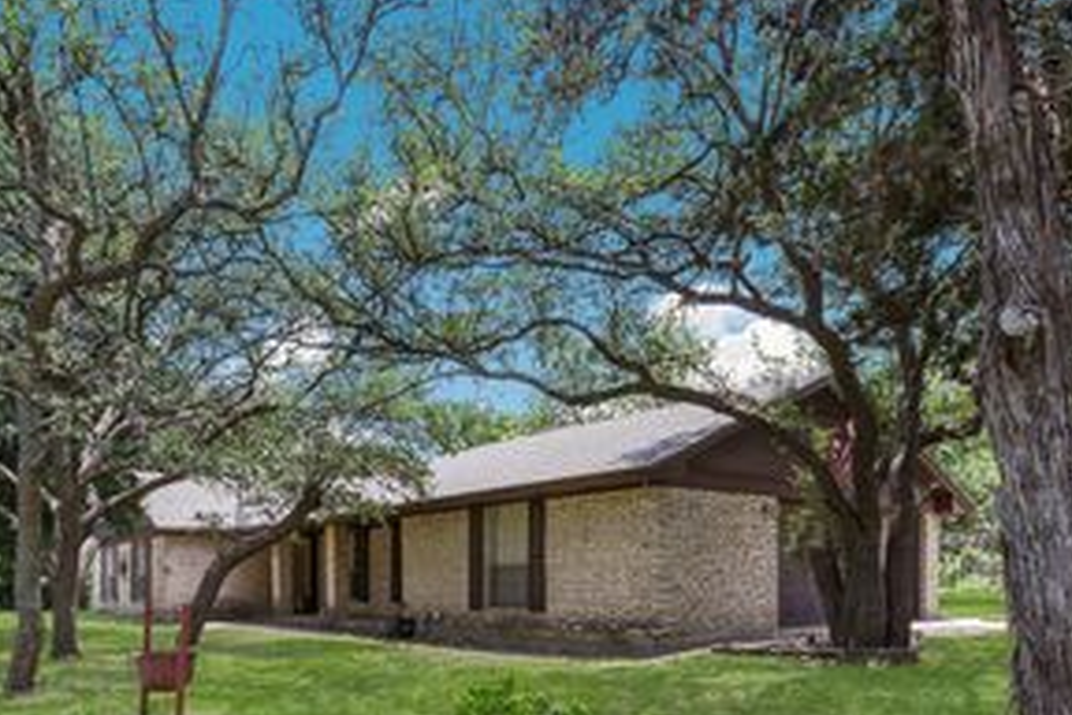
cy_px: 572
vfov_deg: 46.9
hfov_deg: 68.6
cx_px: 421
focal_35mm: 26
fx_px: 774
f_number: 8
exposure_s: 1/160
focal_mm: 10
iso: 200
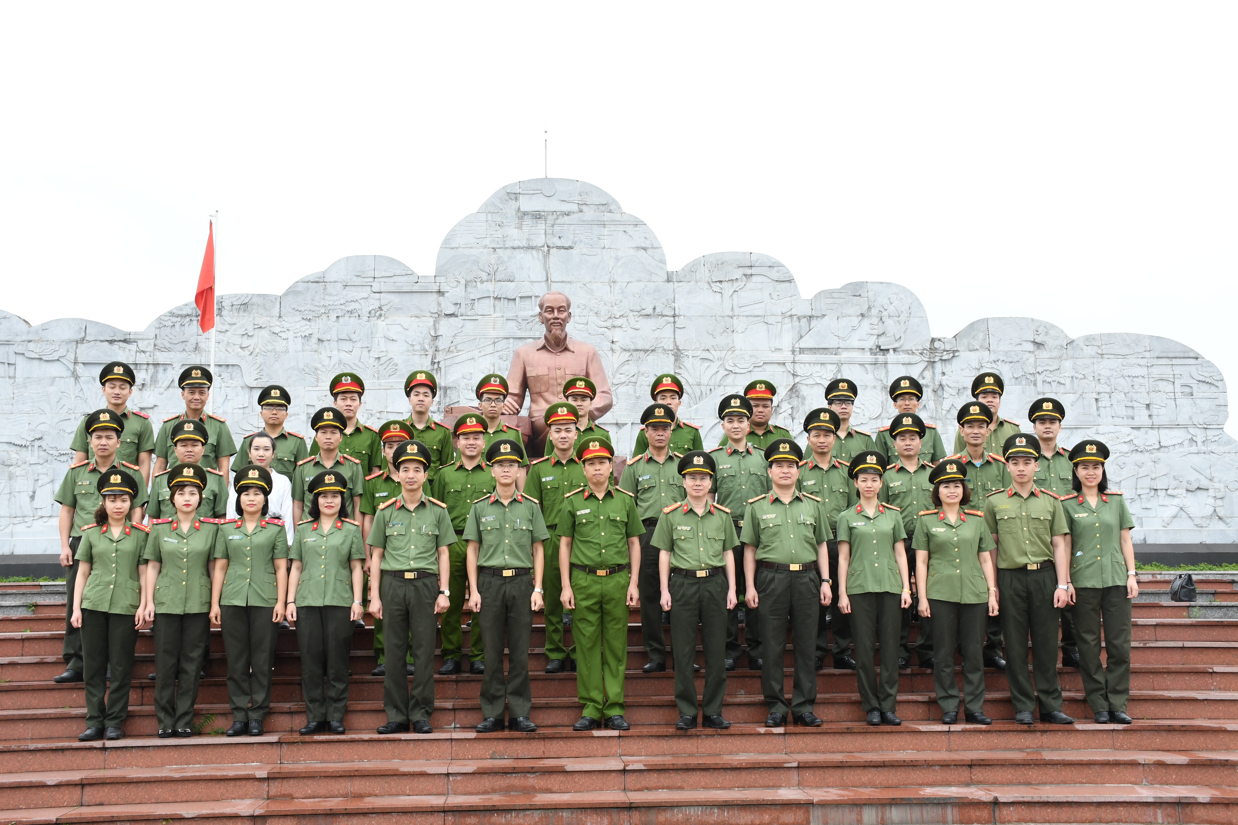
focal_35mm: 39
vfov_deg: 34.2
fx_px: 1341
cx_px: 619
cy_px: 412
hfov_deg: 49.6
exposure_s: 1/200
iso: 400
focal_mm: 26
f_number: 9
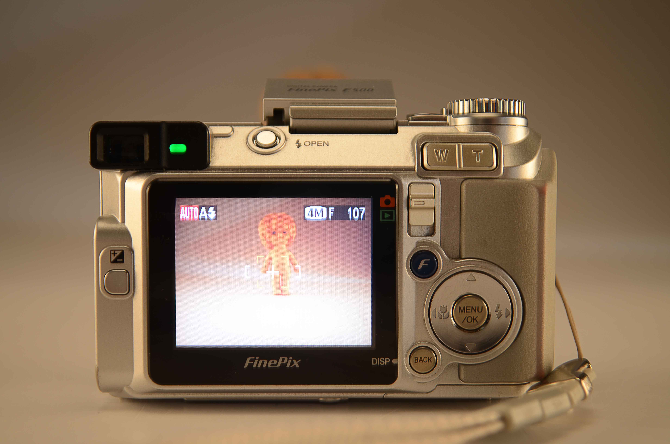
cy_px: 222
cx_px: 335
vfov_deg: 25.6
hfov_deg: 37.9
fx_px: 975
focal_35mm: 52
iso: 100
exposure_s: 1/2.5
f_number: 5
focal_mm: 35
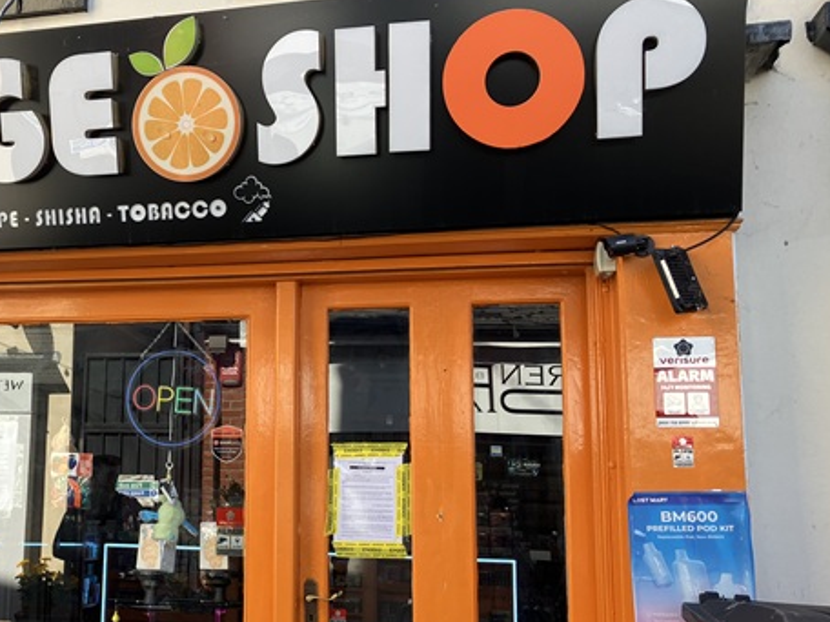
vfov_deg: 33.5
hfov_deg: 42.4
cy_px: 363
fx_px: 1031
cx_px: 202
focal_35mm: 43
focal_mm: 3.99
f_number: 1.8
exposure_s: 1/322
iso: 32
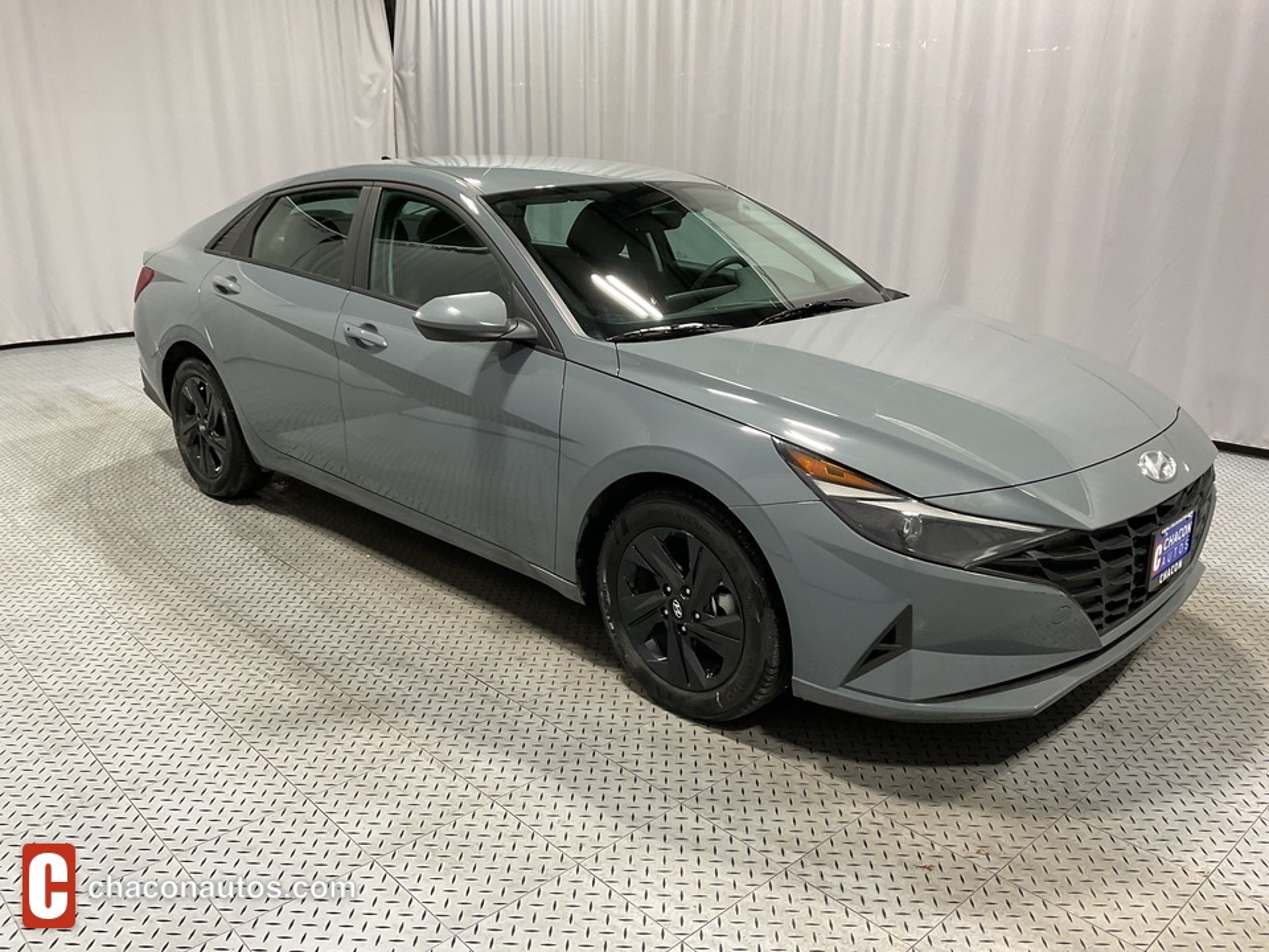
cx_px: 634
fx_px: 1063
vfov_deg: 48.2
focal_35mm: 29
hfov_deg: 61.7
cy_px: 476
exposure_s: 1/50
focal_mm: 3
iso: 64
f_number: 1.8
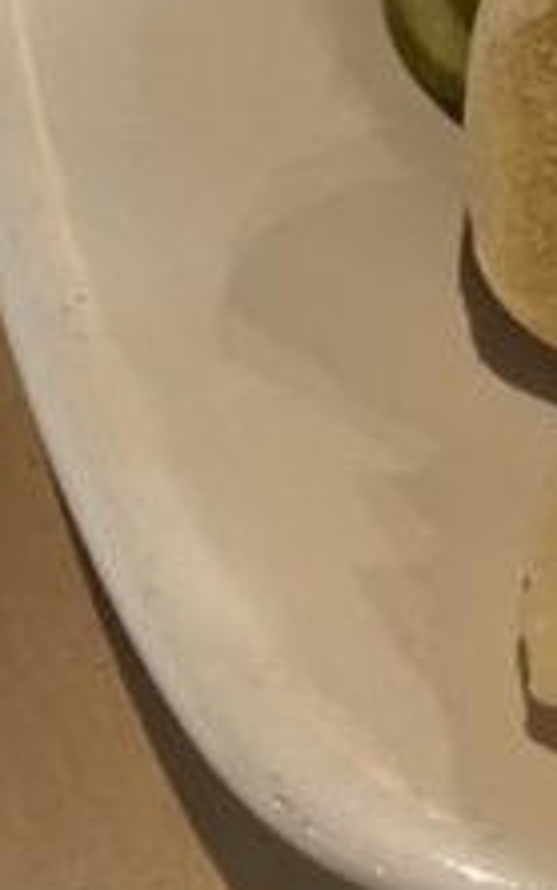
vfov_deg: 23.3
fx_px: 2110
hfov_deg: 13.2
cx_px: 1074
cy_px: 138
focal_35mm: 87
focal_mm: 4.25
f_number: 1.8
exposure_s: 1/60
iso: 500
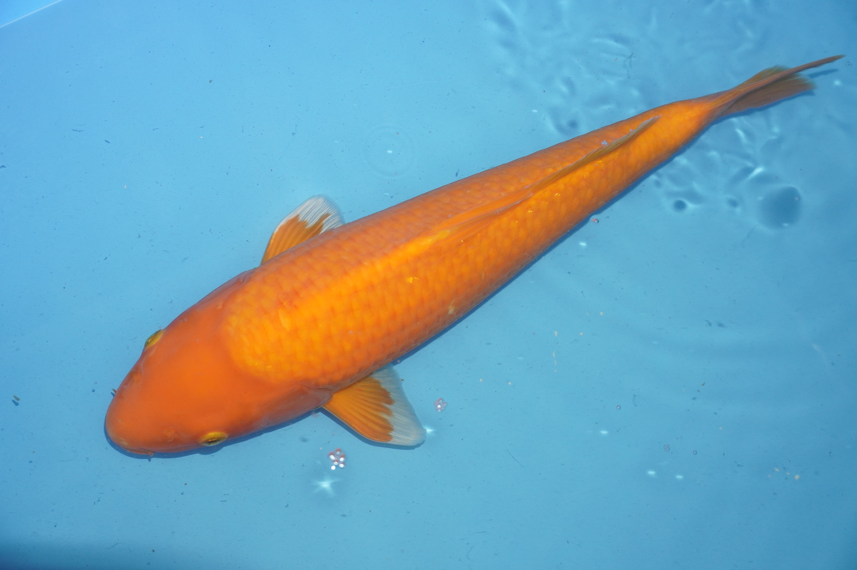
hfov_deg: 36.9
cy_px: 285
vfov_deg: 25.0
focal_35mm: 54
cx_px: 428
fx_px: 1284
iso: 1000
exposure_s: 1/160
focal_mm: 36
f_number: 4.5
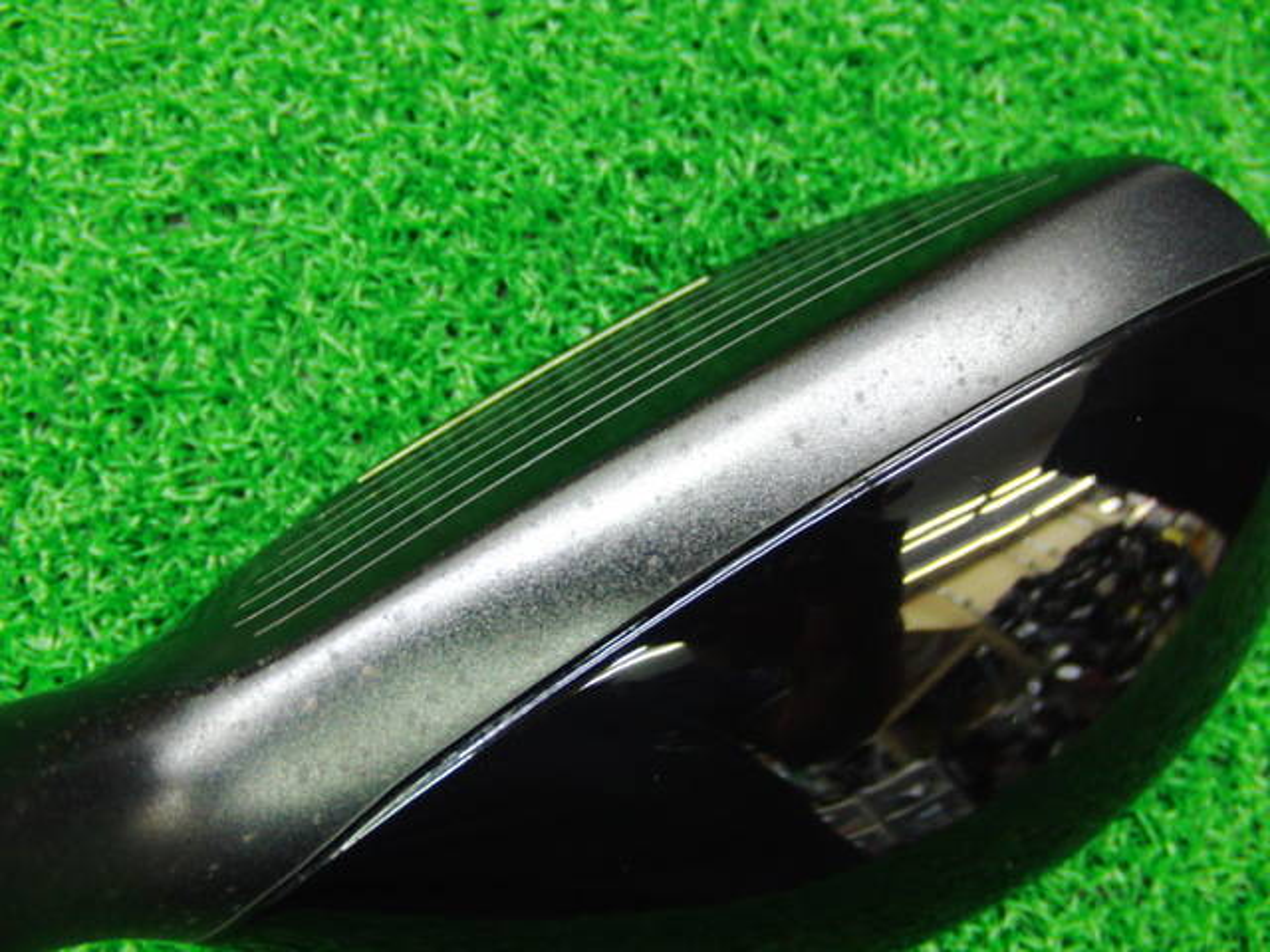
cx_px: 635
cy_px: 476
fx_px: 1357
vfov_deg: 38.7
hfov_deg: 50.1
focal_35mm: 37
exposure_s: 1/20
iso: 400
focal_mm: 6.42
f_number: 3.6
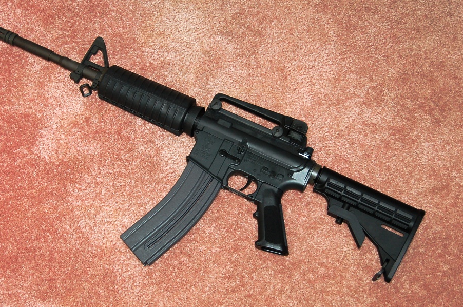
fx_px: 662
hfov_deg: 38.5
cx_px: 213
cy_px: 163
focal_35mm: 52
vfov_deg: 26.1
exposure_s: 1/60
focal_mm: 31
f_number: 4.5
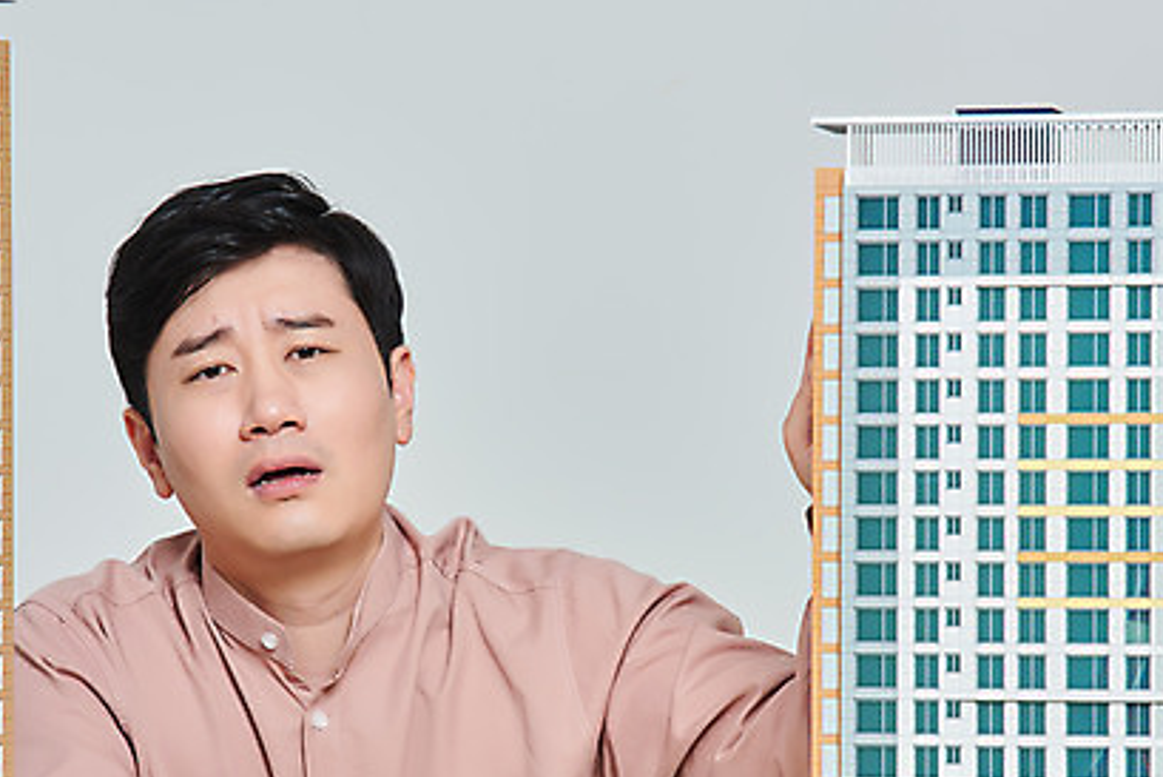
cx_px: 522
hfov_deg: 8.0
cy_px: 535
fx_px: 8273
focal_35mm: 256
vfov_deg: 5.4
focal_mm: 175
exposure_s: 1/125
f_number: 13
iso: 100
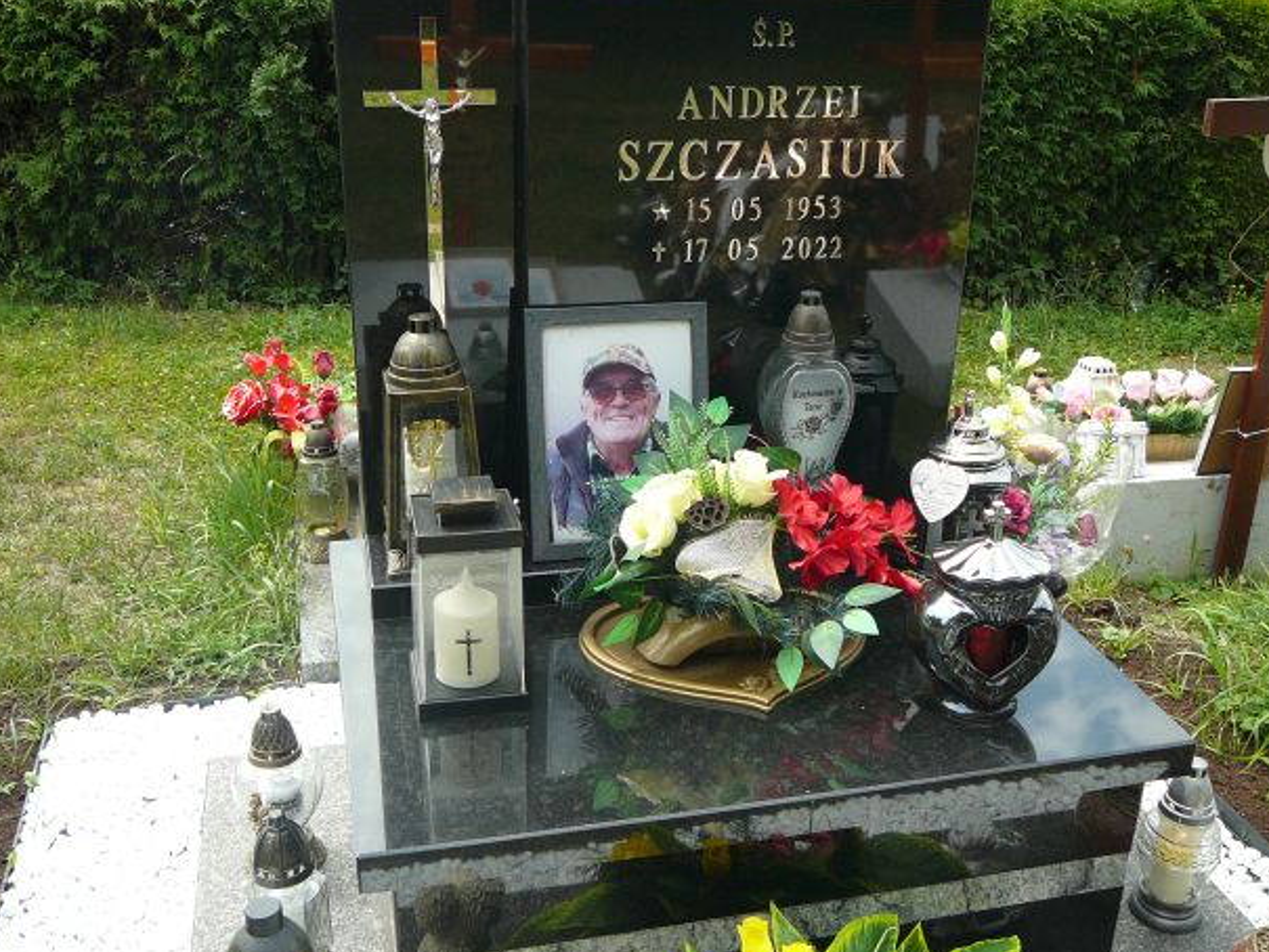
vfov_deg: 38.7
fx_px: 1357
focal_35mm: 37
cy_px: 480
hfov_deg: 50.1
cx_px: 663
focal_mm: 5.2
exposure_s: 1/400
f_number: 2.8
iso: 80
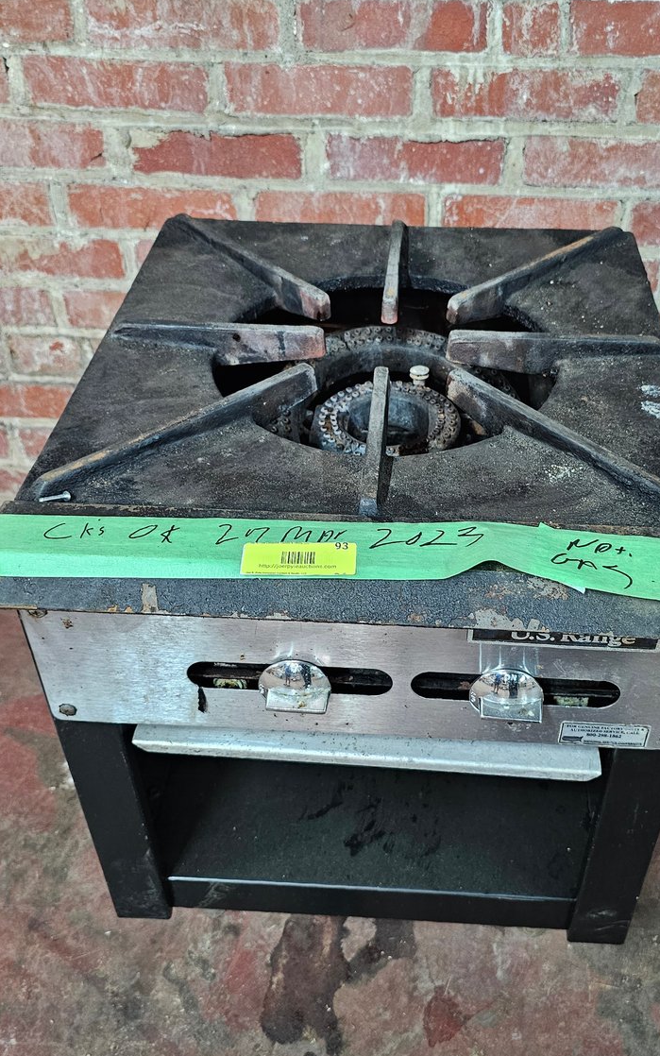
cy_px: 533
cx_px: 380
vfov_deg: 58.1
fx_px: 949
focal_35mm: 33
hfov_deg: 38.2
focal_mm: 6.3
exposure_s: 1/40
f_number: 1.7
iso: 640
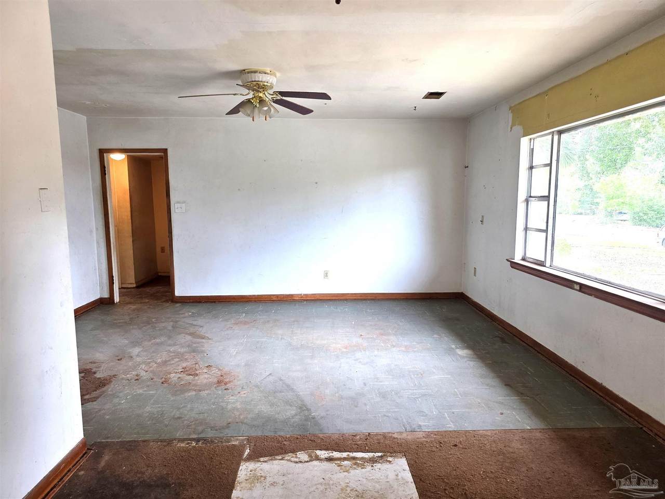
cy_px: 250
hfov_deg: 73.9
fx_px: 442
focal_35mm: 23
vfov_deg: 58.9
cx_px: 332
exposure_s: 1/120
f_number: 1.7
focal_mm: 6.3
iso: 160
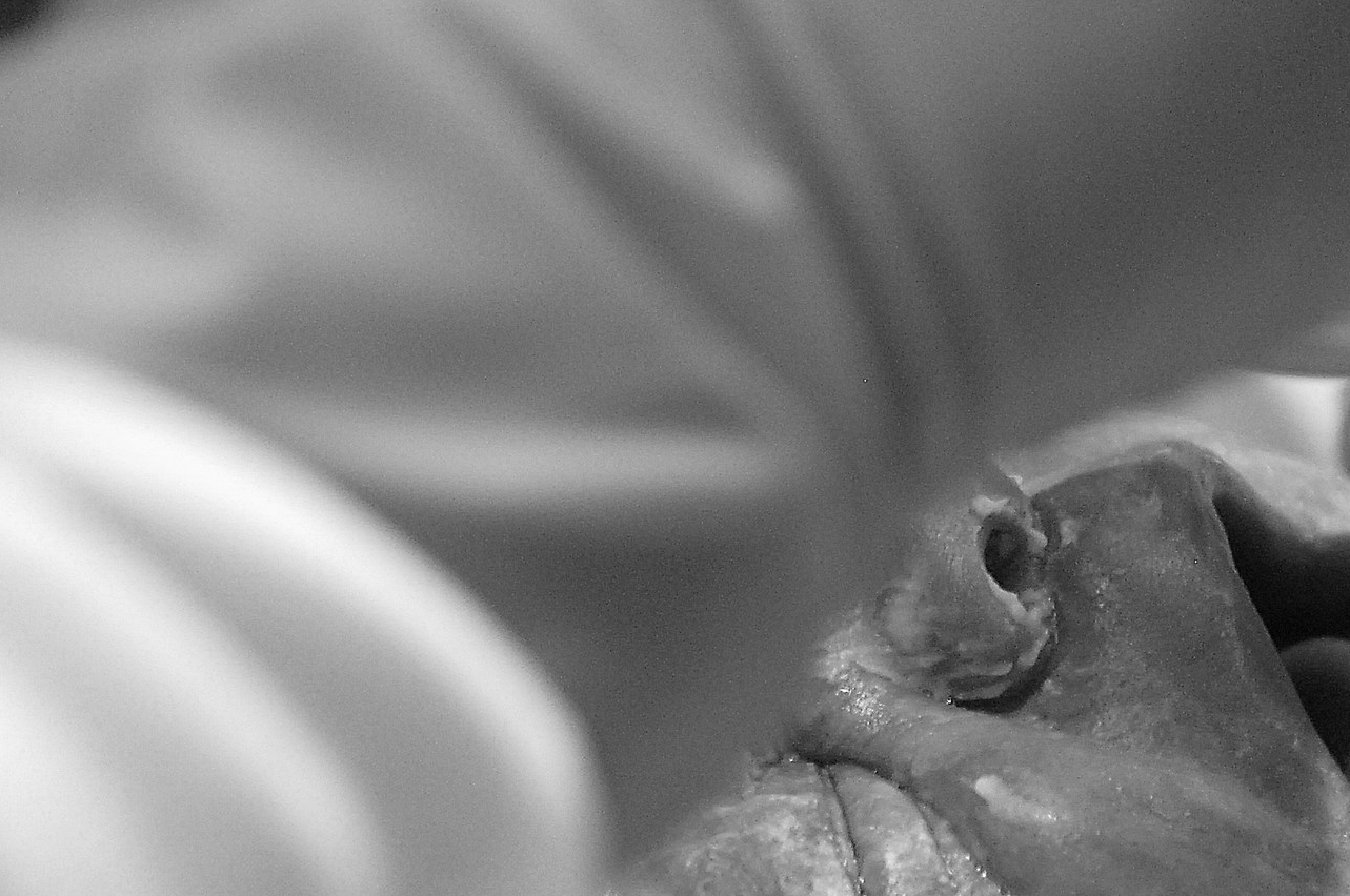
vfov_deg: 3.6
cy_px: 757
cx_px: 1043
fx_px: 14192
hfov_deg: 5.4
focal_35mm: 379
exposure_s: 1/30
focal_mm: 135
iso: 1000
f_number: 5.6
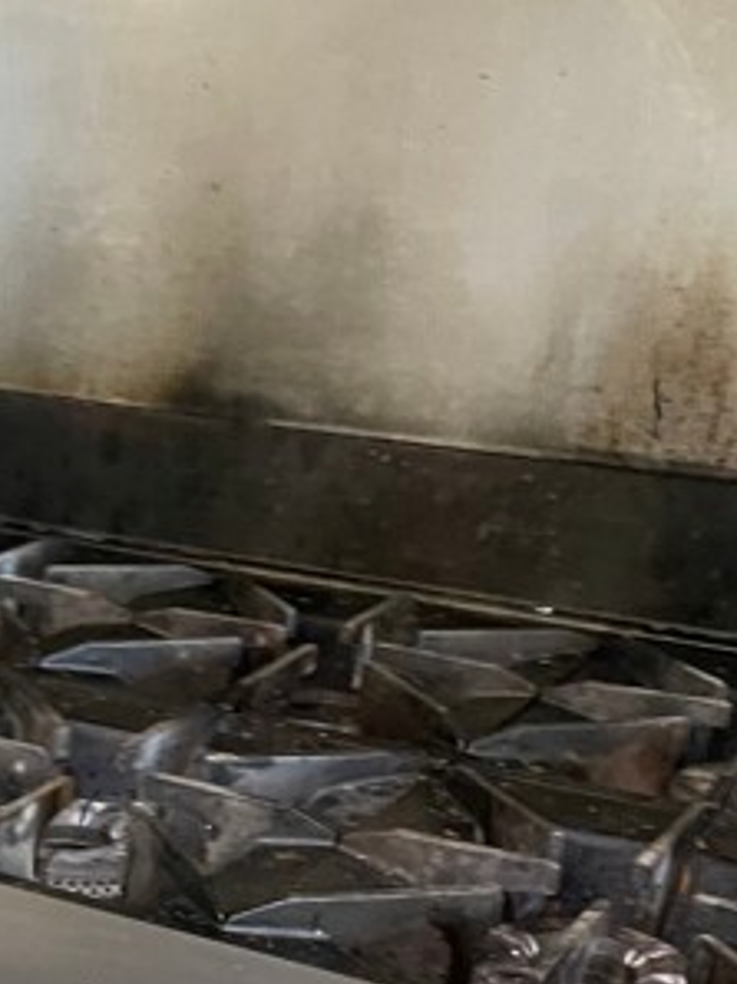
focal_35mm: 71
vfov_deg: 25.8
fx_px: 2018
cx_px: -261
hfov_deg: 18.9
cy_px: 1019
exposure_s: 1/60
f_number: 1.6
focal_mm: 5.1
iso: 500
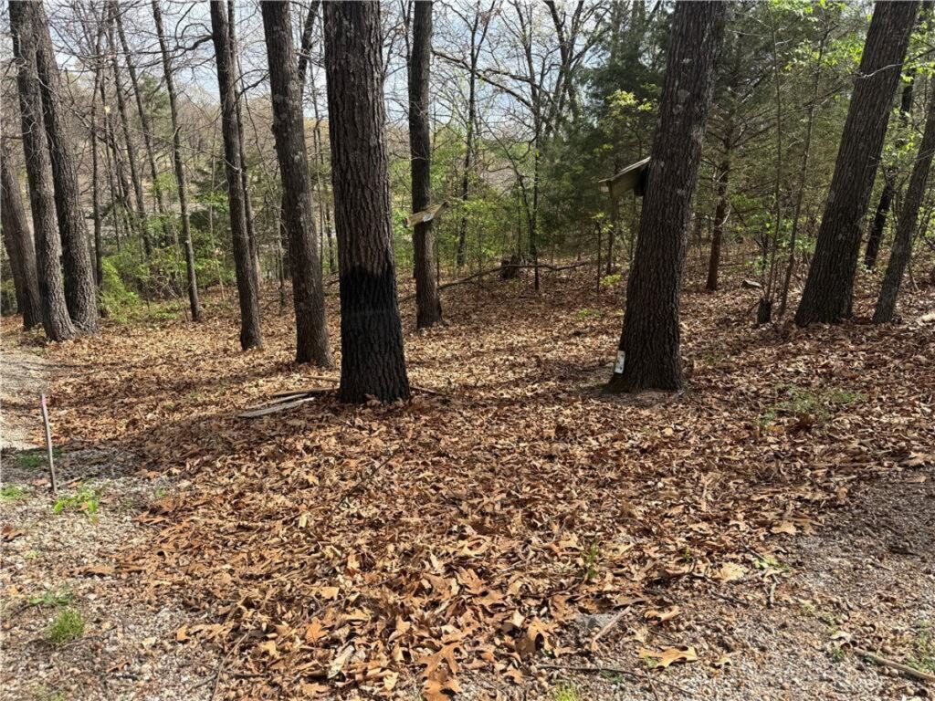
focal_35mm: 24
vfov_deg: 56.8
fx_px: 648
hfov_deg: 71.6
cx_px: 468
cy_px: 350
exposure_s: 1/1812
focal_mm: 6.76
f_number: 1.78
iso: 80
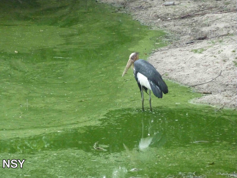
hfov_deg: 6.6
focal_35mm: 300
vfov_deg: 5.0
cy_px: 89
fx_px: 2054
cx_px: 118
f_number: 4.9
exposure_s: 1/200
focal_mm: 49.2
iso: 800
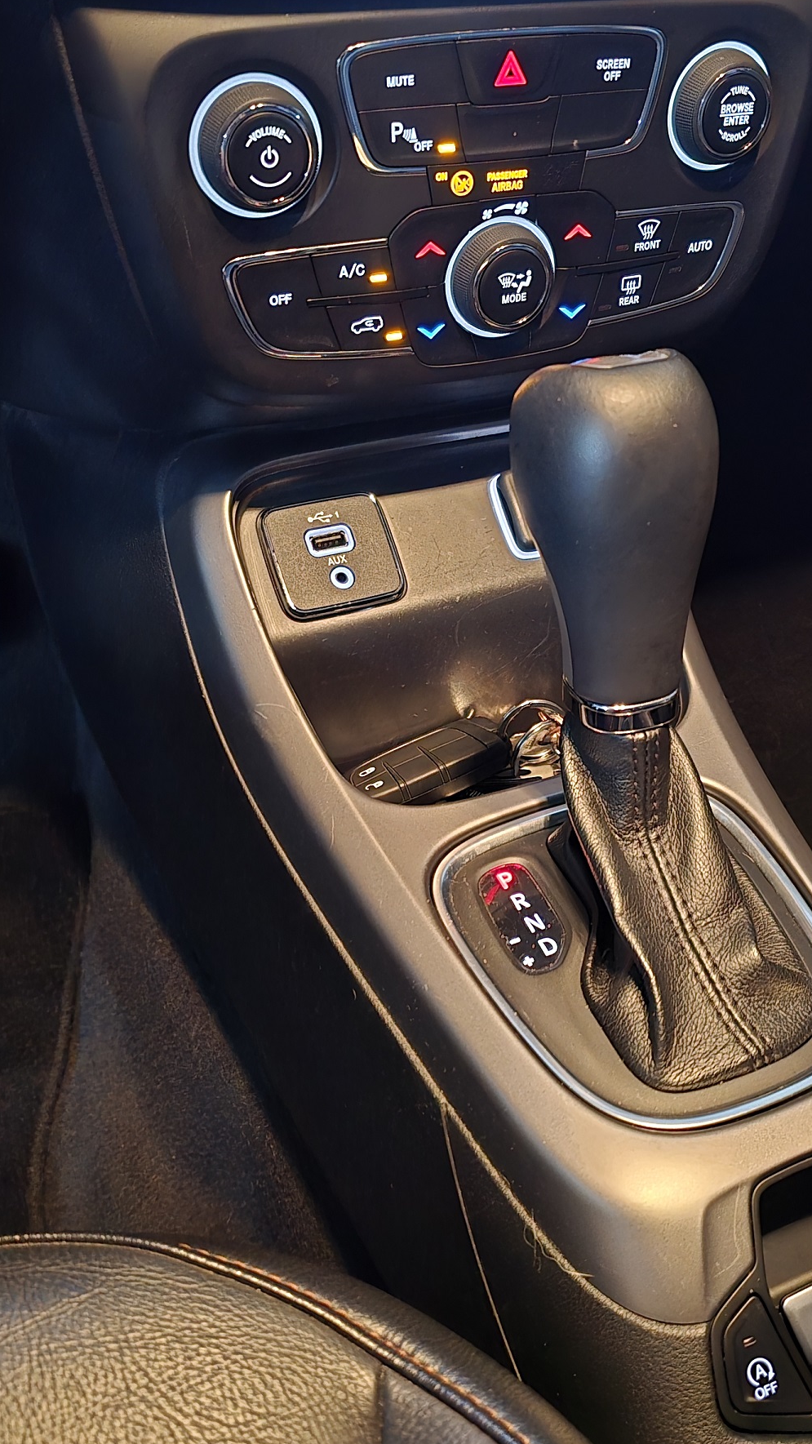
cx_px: 480
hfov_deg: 34.6
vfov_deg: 58.0
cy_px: 723
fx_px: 1301
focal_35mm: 34
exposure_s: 1/15
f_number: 1.7
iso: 3200
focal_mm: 6.3
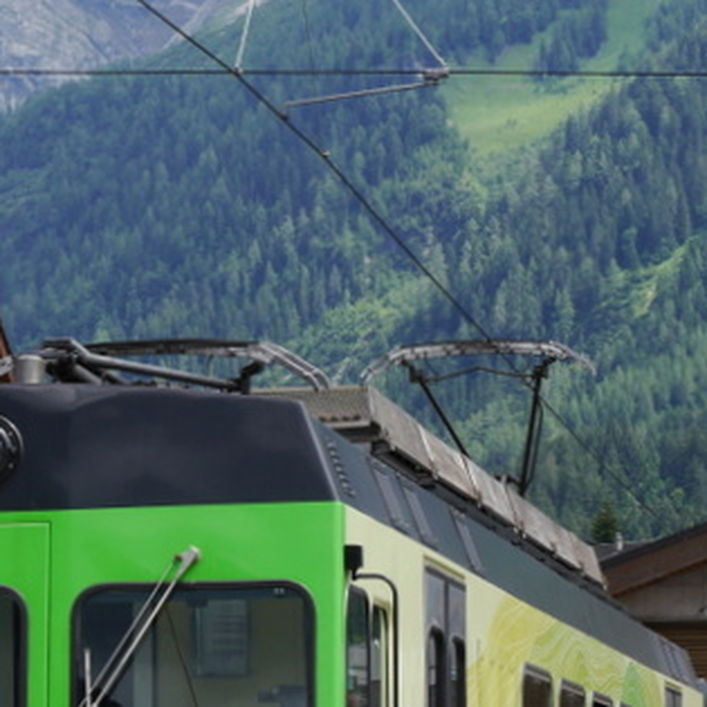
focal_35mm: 185
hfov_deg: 9.4
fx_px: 4275
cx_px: 63
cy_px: 736
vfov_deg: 9.4
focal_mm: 33
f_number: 8
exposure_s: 1/200
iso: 160
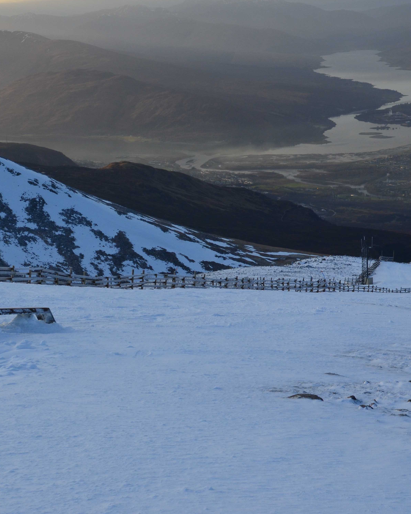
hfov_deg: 19.0
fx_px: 1228
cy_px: 256
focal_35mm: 81
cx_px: 157
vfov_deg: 23.6
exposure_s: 1/250
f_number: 10
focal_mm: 35
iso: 400
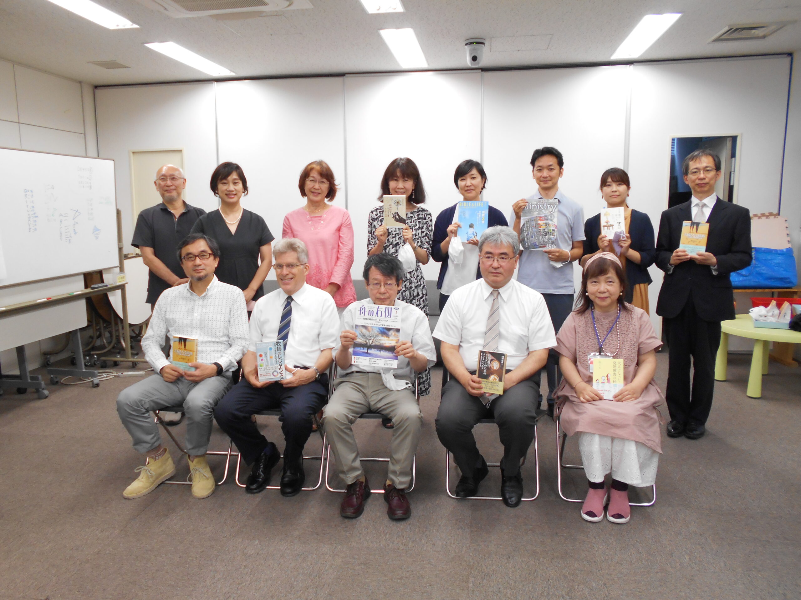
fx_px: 602
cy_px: 300
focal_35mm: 26
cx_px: 400
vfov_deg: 53.1
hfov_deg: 67.3
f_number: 3.2
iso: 160
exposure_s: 1/30
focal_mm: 4.6
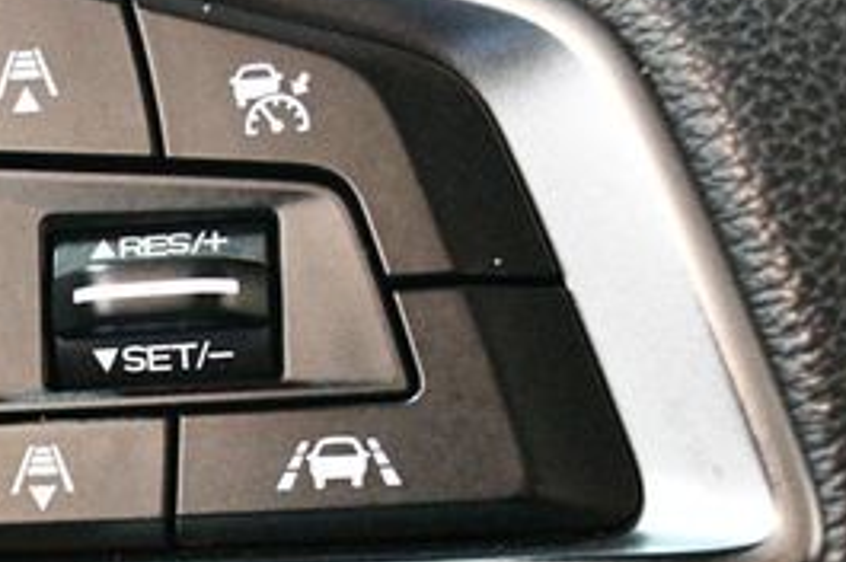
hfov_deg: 22.9
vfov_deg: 15.4
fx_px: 2042
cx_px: 125
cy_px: 578
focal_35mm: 87
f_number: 4
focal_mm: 24
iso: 12800
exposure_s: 1/50
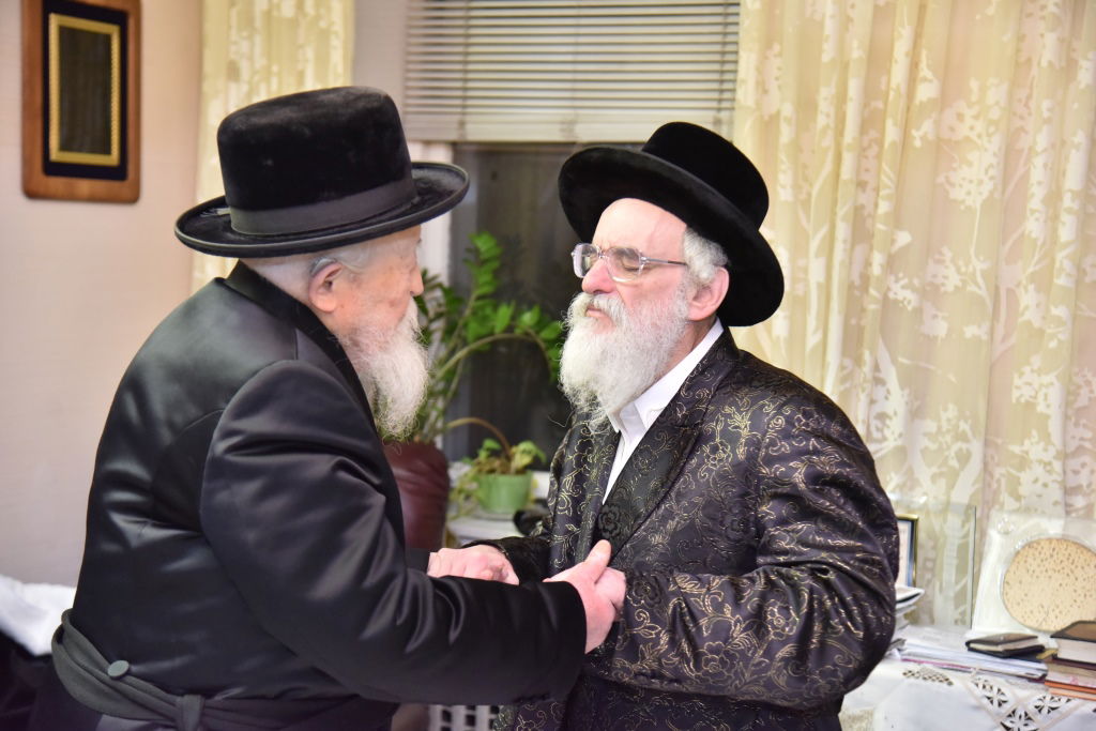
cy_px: 366
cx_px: 548
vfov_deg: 20.6
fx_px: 2009
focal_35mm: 66
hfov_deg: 30.5
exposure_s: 1/160
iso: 2000
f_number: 4
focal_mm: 66
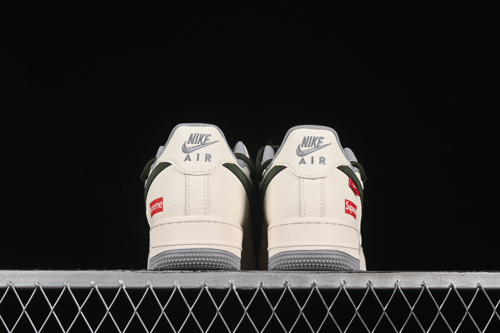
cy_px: 166
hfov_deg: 27.0
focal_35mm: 75
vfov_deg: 18.2
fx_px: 1042
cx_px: 250
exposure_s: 1/60
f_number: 8
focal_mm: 50
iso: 160
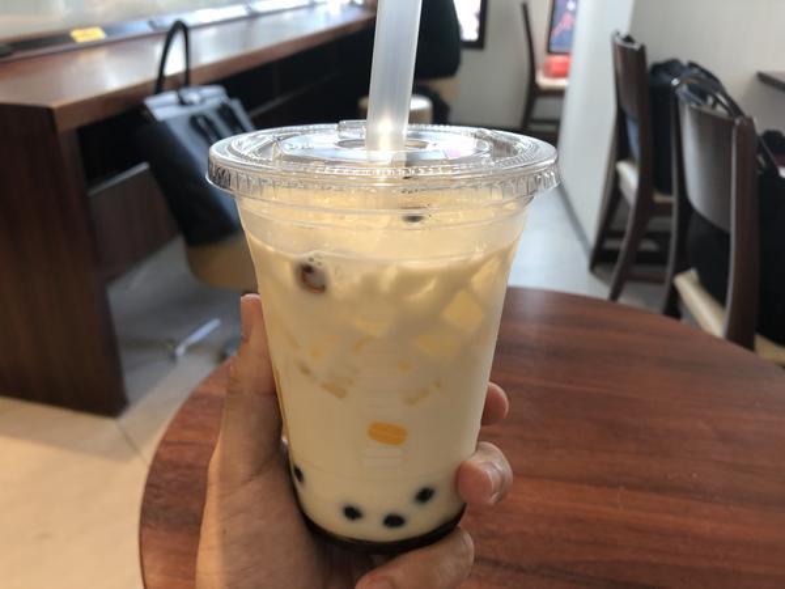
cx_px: 392
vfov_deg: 49.7
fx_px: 635
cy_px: 294
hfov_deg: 63.4
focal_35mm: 28
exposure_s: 1/33
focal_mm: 3.99
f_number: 1.8
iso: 32
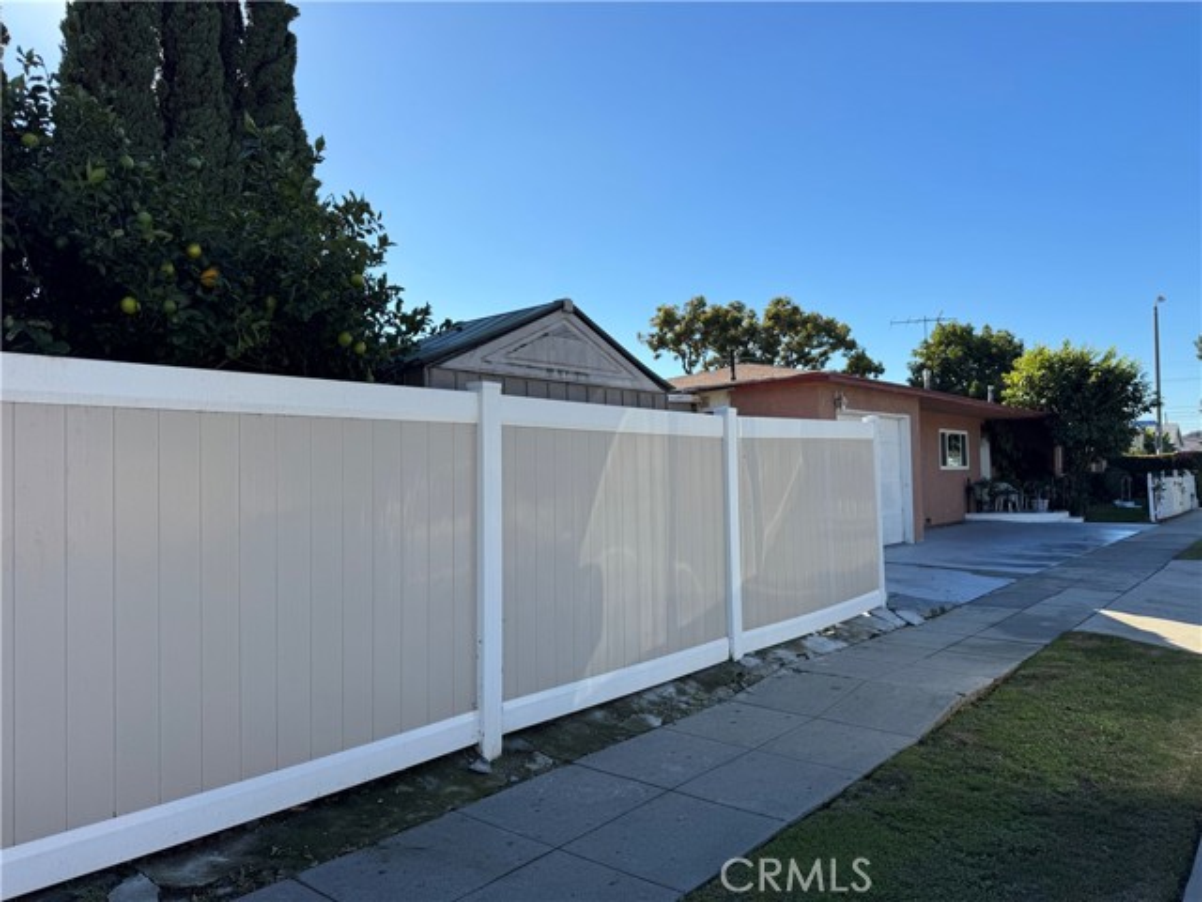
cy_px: 451
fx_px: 833
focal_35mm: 24
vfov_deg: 56.8
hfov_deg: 71.6
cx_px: 601
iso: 80
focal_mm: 6.76
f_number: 1.78
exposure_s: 1/3413
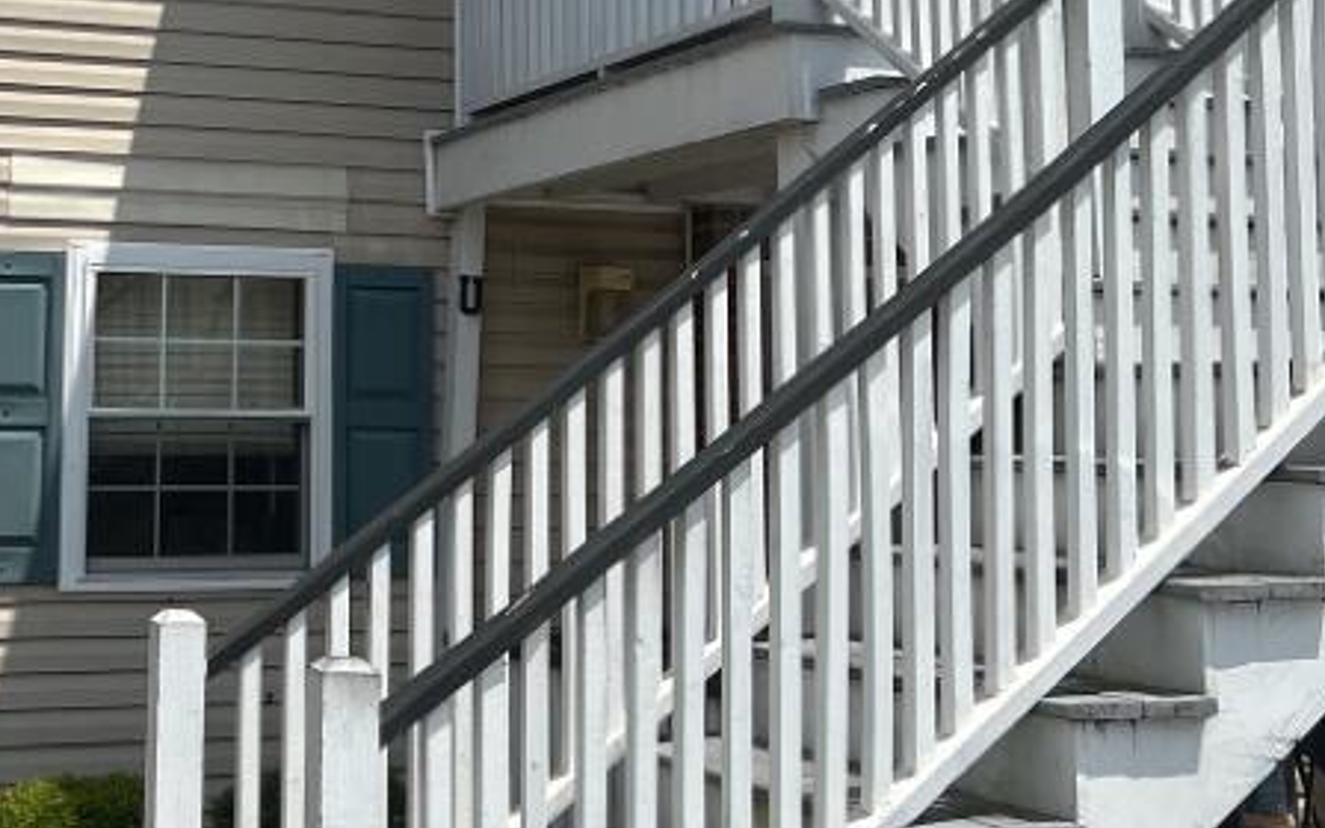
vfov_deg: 20.3
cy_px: 95
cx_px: 346
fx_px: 2275
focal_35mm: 63
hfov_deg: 31.9
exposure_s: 1/8696
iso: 50
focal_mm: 5.7
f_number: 1.5
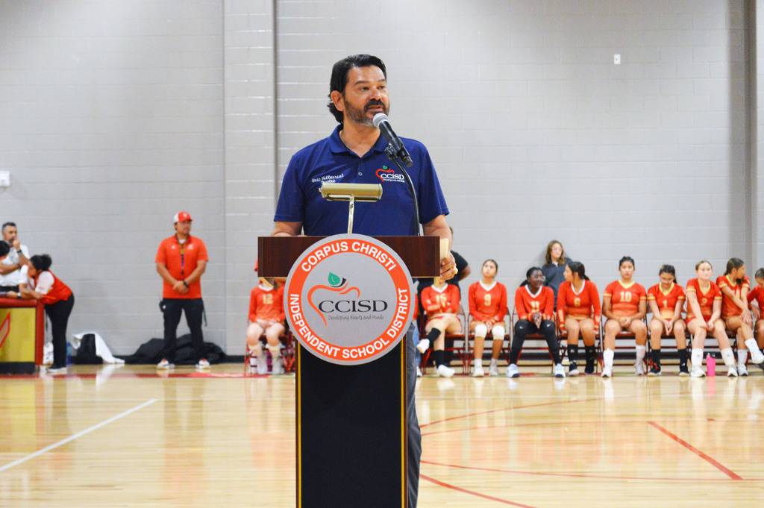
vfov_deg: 16.5
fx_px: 1749
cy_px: 254
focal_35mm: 82
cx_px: 382
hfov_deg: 24.6
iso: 3200
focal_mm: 55
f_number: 5.6
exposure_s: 1/125
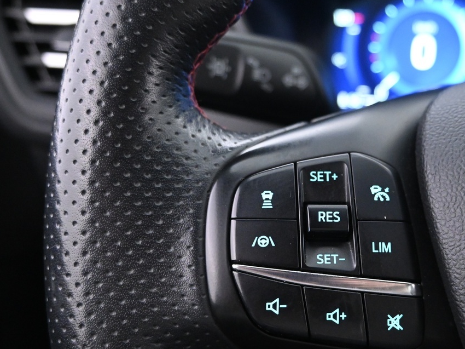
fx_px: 591
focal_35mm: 44
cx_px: 335
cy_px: 220
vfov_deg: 32.7
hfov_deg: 42.0
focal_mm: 16
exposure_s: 1/20
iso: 2500
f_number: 3.5
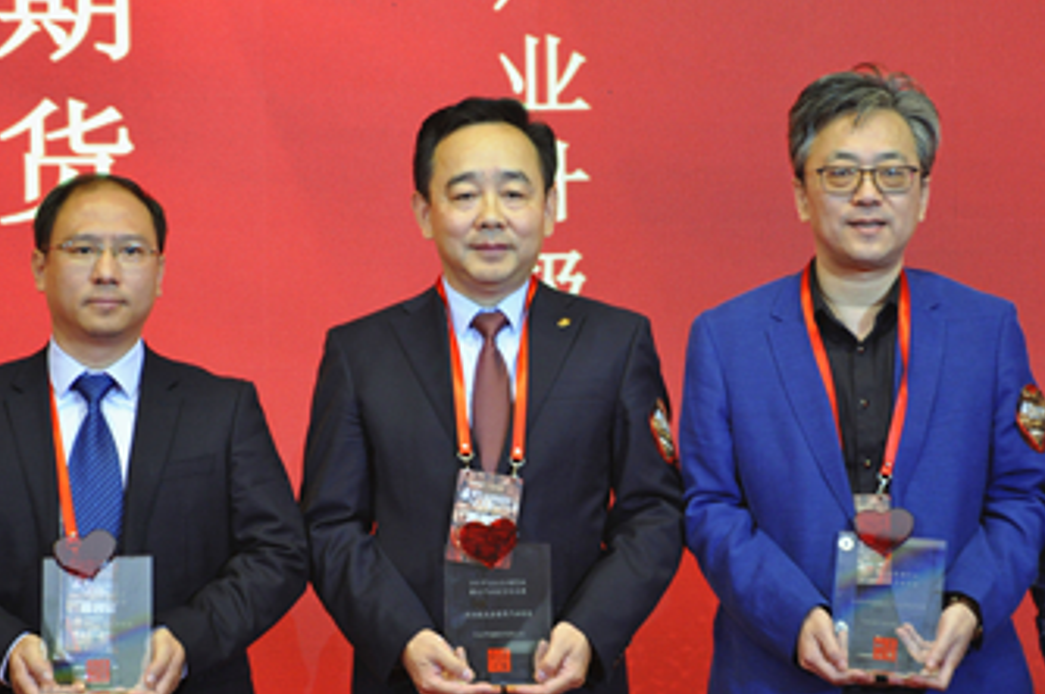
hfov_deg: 10.9
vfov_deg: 7.3
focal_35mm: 189
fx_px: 5469
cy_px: 313
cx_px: 476
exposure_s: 1/30
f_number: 5.6
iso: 800
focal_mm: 105
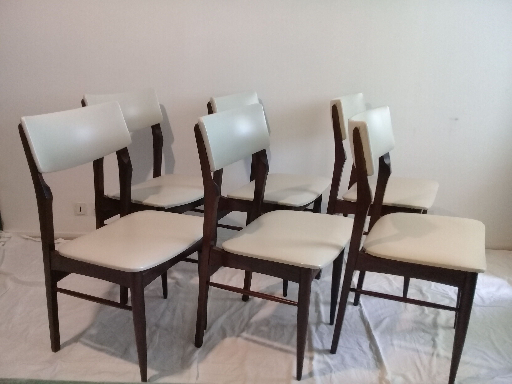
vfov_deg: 45.4
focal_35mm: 31
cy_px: 192
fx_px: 459
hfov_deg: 58.4
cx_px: 256
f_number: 2.2
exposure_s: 1/24
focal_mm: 3.3
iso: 200
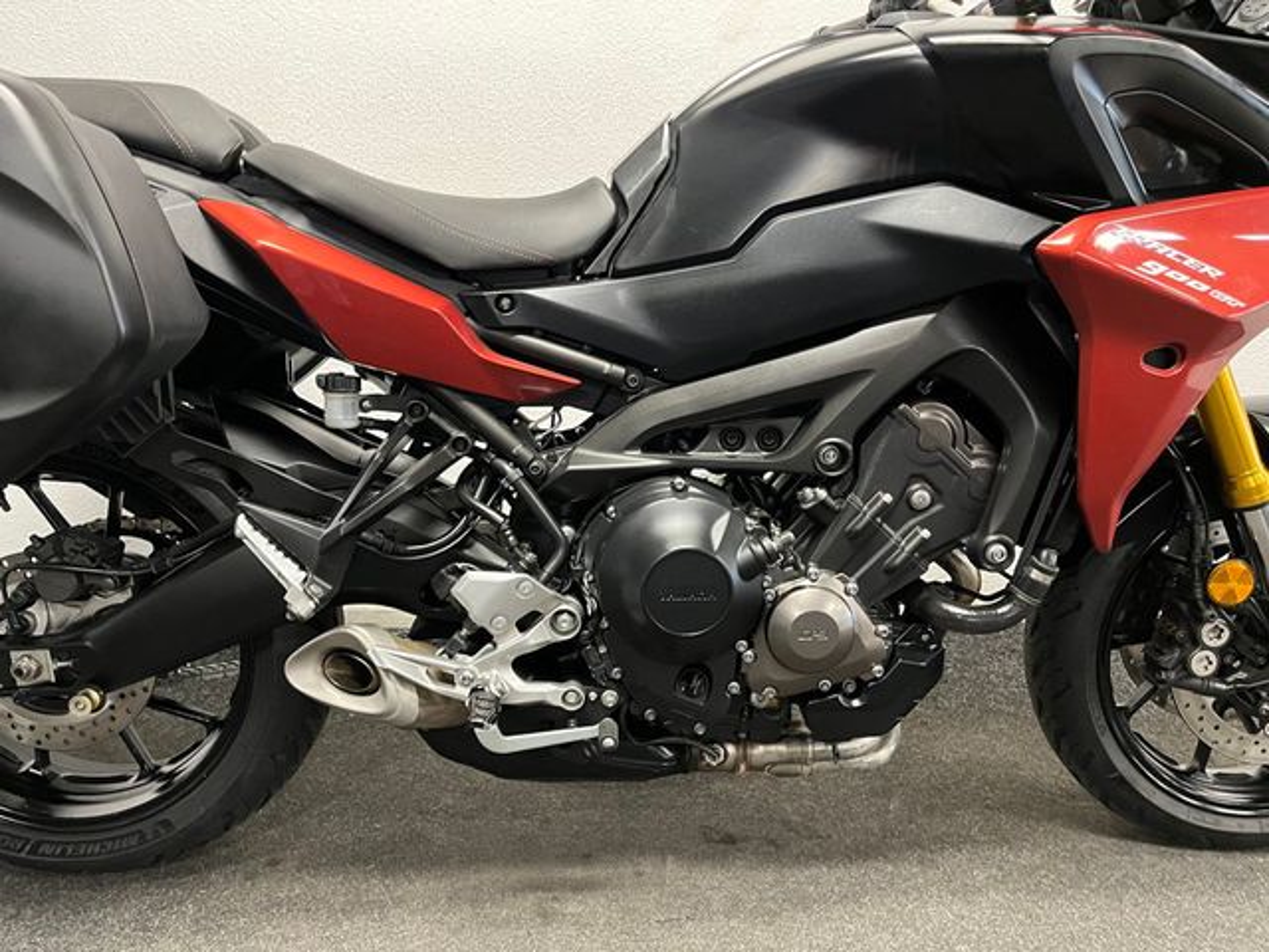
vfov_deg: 53.1
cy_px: 476
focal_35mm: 26
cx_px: 634
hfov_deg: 67.3
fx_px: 953
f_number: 1.6
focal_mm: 5.1
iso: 400
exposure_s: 1/33
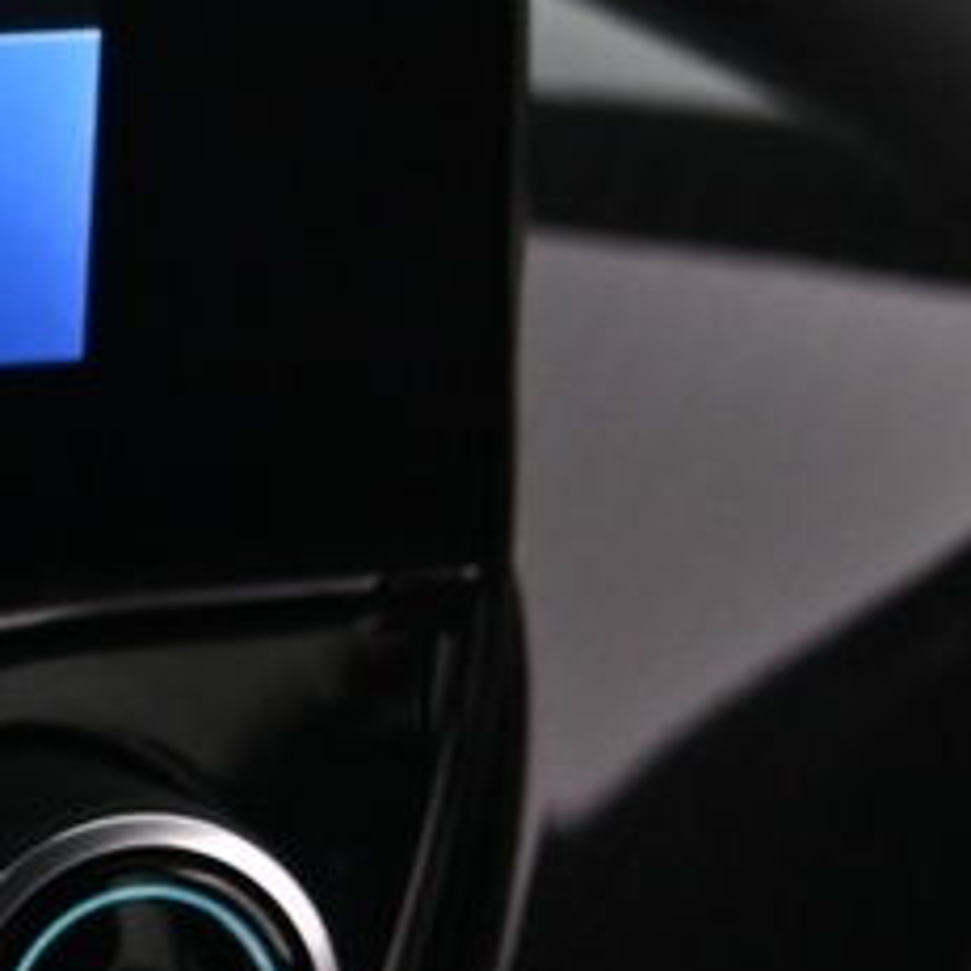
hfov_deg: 7.7
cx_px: -1732
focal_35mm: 203
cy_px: 311
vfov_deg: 8.6
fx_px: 6442
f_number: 4
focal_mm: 34
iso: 2000
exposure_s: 1/40
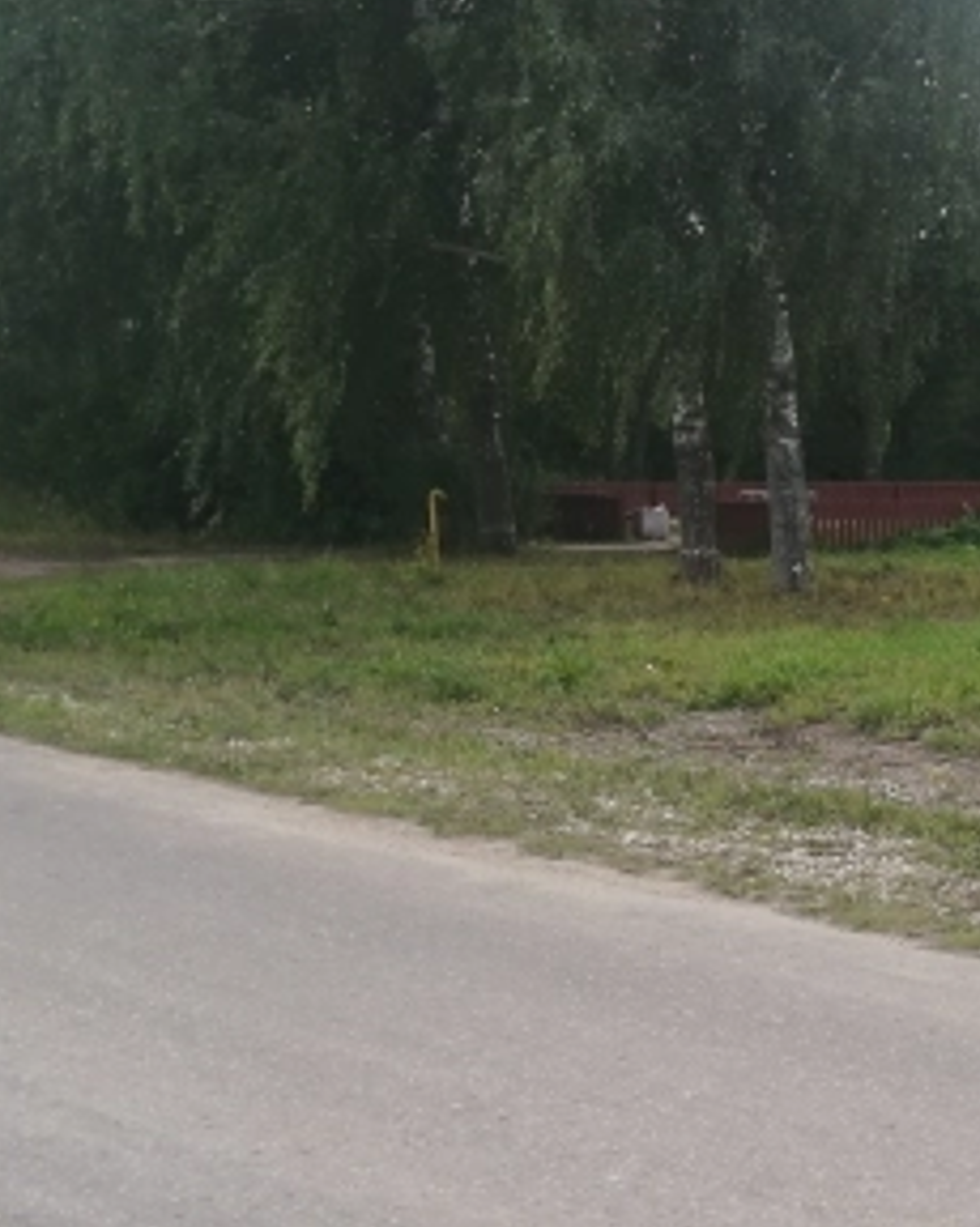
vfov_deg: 34.1
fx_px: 1996
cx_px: 1236
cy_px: 537
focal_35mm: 55
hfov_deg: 24.5
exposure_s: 1/446
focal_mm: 3.62
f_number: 1.8
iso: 50
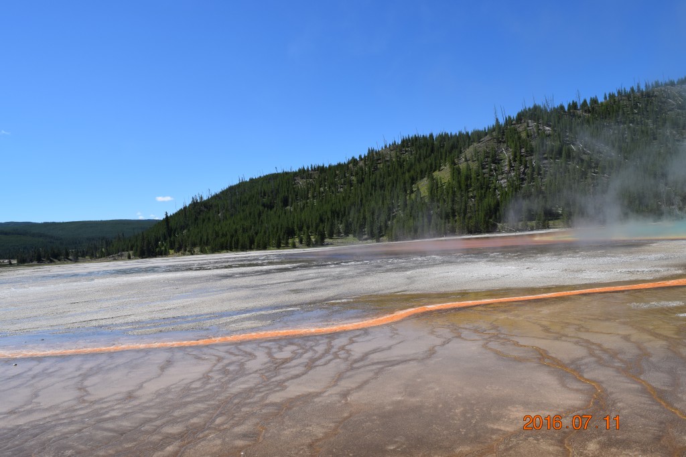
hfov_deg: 67.4
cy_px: 228
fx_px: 514
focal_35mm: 27
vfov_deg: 47.9
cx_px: 343
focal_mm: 18
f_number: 10
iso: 200
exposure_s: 1/400
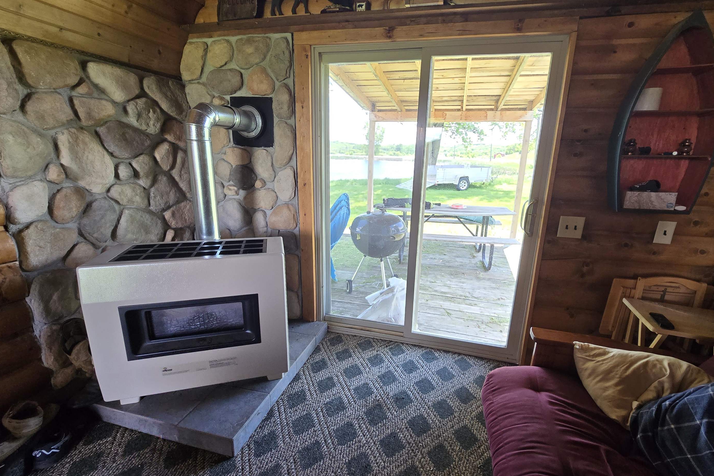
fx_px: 297
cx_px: 373
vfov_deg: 77.3
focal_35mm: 15
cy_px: 238
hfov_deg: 100.3
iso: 160
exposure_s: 1/100
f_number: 2.2
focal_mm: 2.2
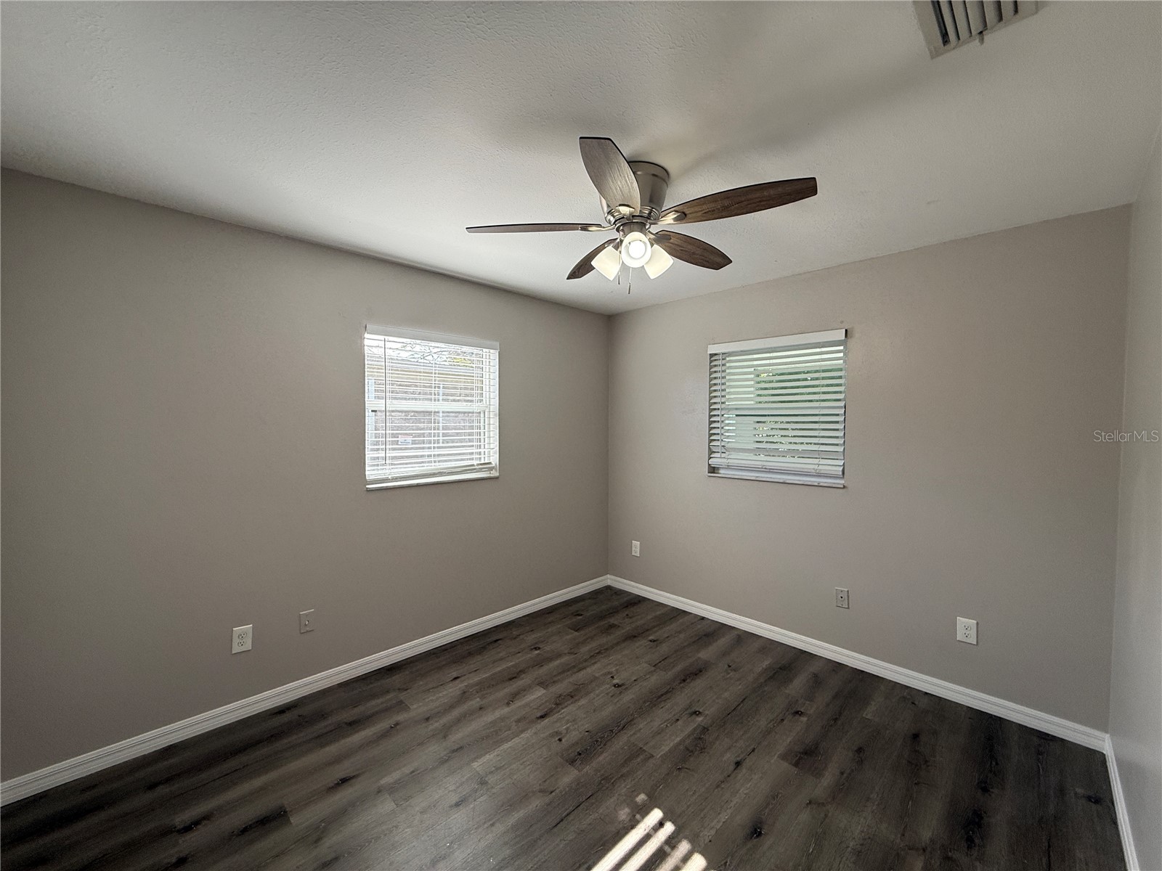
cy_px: 436
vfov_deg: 85.7
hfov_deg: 102.1
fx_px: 470
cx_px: 581
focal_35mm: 14
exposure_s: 1/237
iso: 64
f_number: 2.2
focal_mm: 2.22
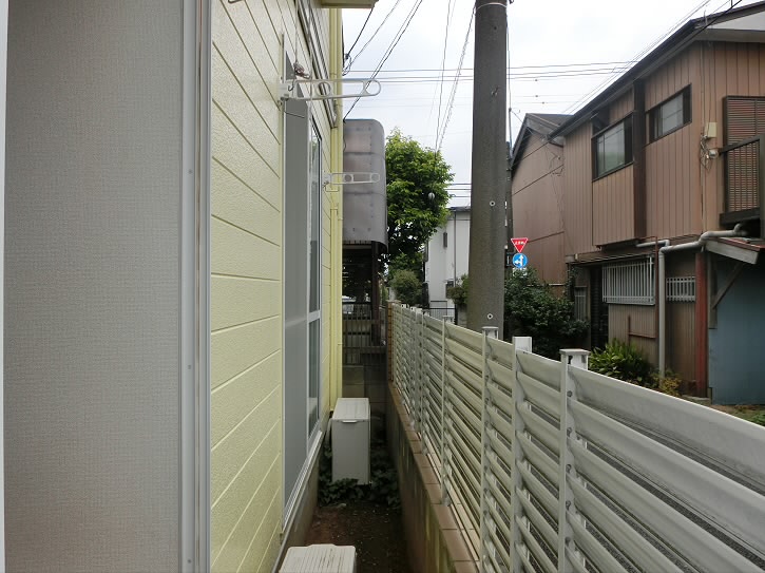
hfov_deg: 71.6
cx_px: 382
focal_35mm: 24
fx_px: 530
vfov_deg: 56.8
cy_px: 286
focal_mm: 4.24
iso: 80
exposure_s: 1/200
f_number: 7.9
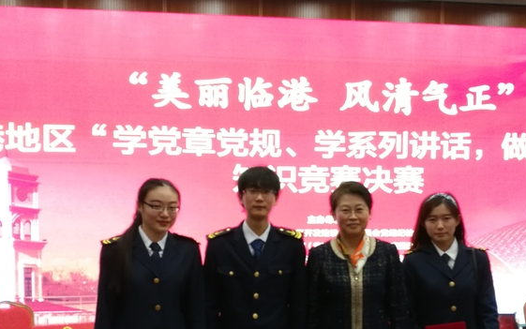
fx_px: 731
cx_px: 279
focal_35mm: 51
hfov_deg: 39.5
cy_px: 247
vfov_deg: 25.1
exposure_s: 1/33.3
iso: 200
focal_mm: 4.5
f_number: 2.2
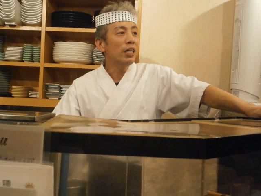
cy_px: 98
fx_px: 354
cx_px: 130
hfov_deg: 40.4
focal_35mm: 47
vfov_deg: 30.9
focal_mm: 8.3
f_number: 3.4
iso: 800
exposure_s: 1/80
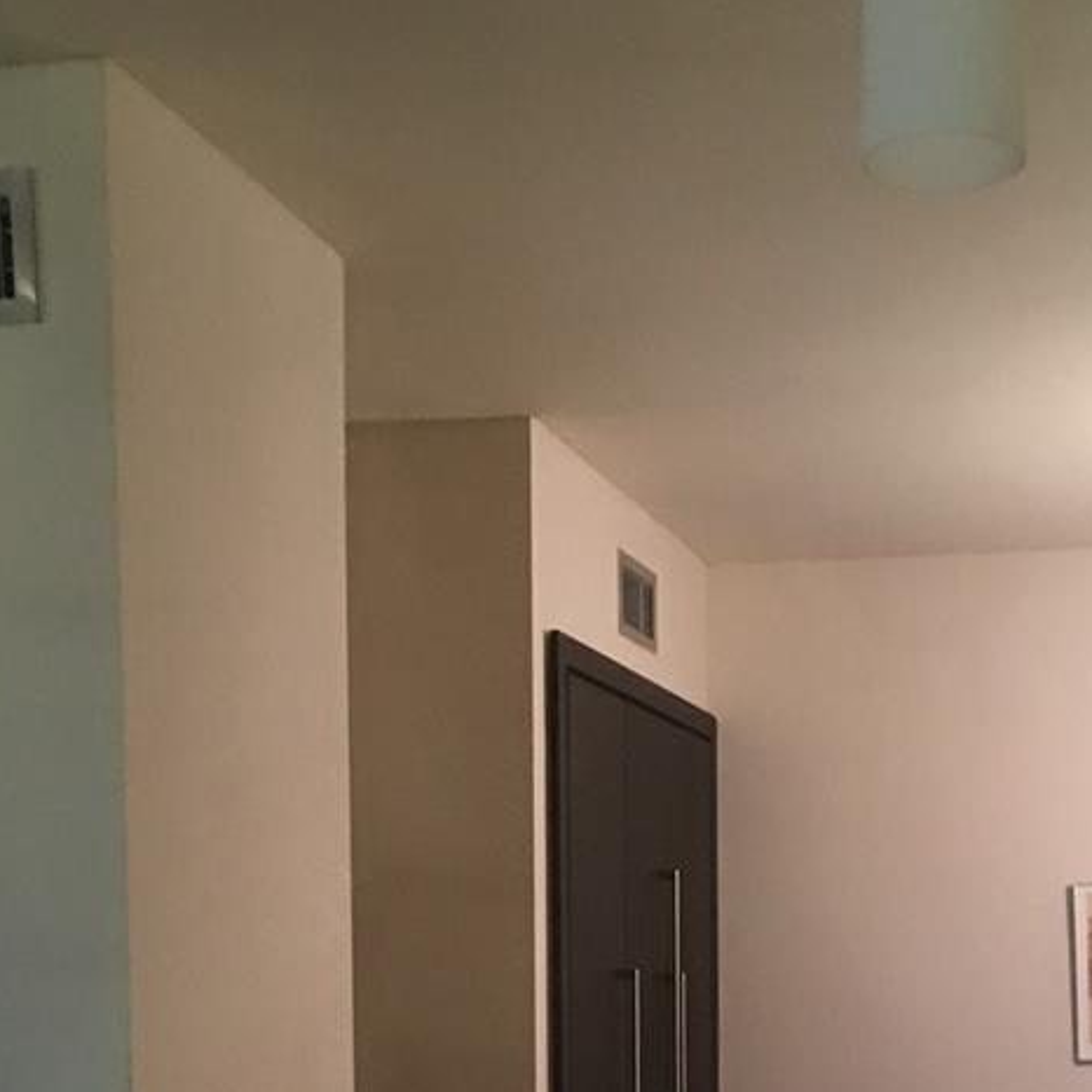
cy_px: 1251
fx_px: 2356
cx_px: 696
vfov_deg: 24.1
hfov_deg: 26.0
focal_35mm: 66
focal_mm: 4.15
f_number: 2.2
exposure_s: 1/10
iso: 100
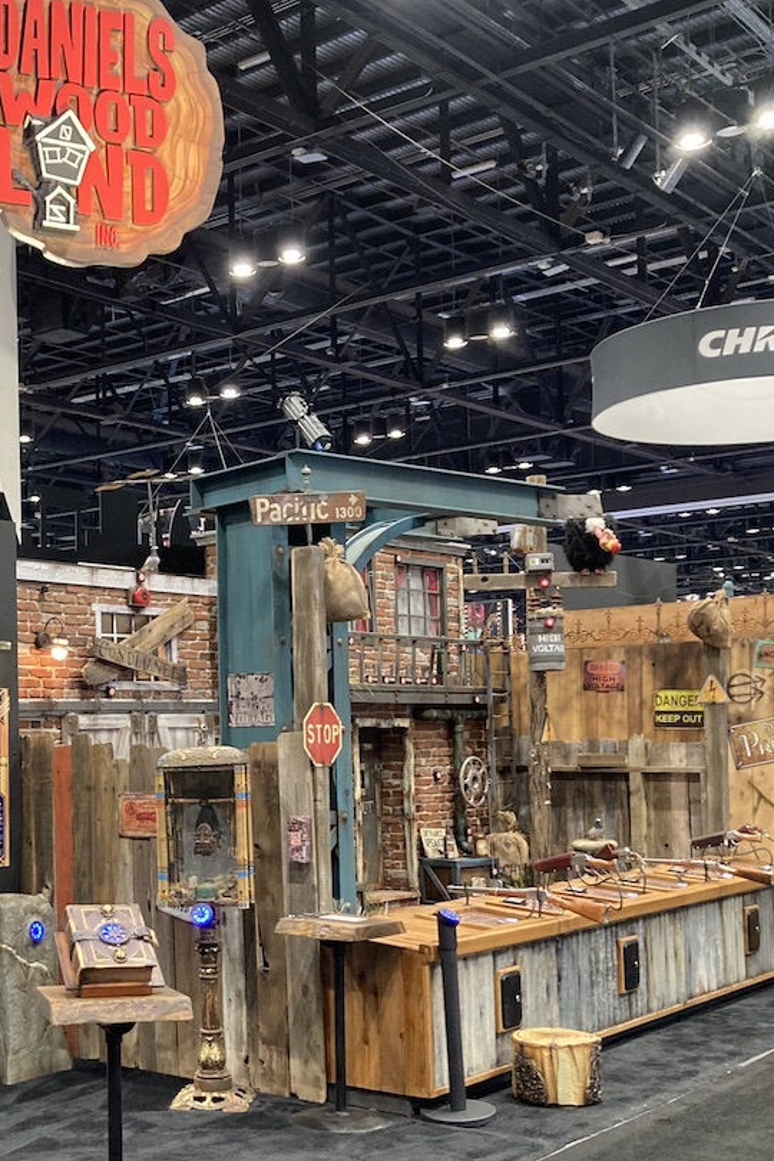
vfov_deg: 42.7
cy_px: 656
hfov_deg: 28.7
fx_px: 1483
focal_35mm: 46
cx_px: 171
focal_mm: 3.99
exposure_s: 1/40
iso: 250
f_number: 1.8
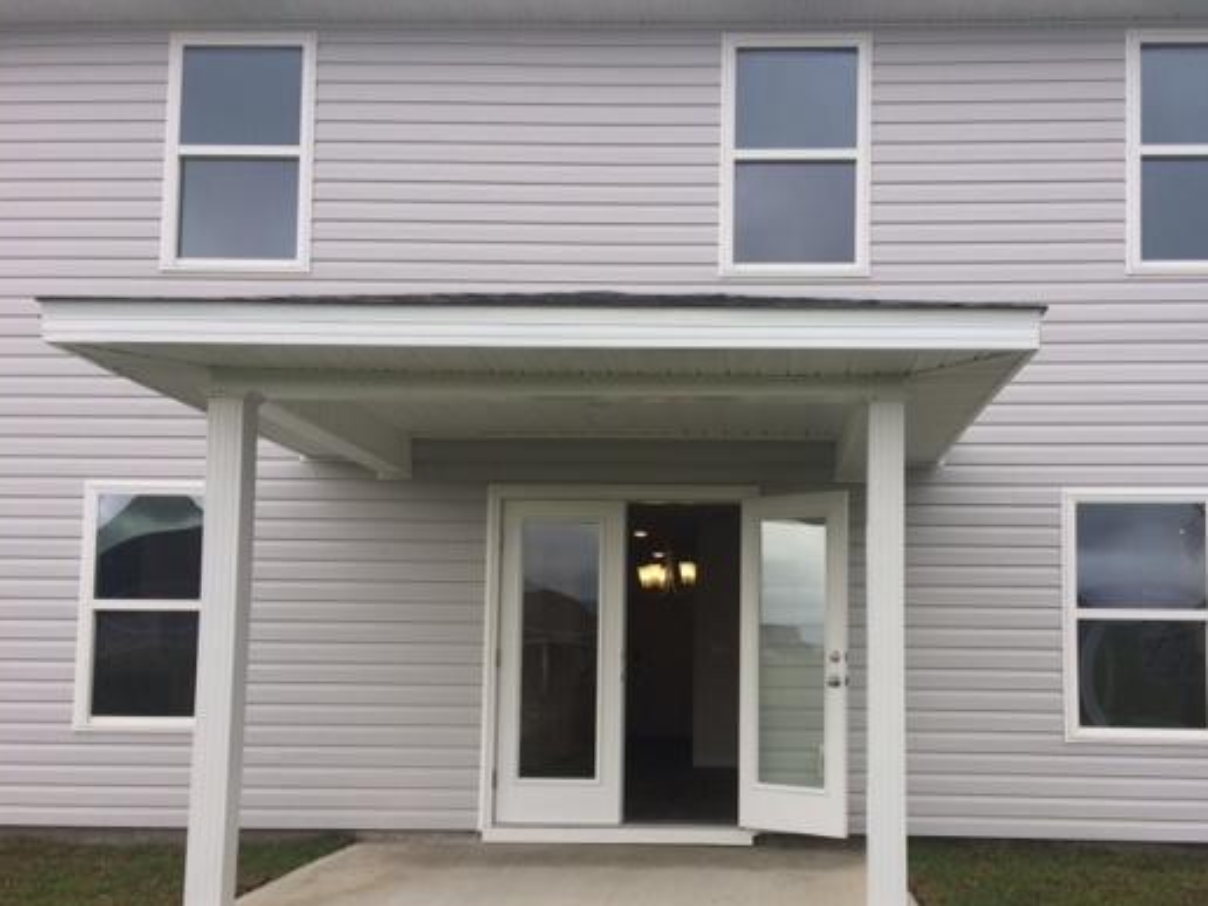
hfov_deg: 51.0
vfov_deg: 39.4
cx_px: 730
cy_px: 555
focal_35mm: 36
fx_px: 1256
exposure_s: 1/733
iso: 32
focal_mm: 4.15
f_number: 2.2
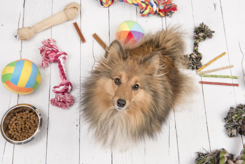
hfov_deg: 41.1
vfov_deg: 28.1
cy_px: 82
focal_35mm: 48
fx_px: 327
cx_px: 122
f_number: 10
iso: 100
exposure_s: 1/160
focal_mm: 48
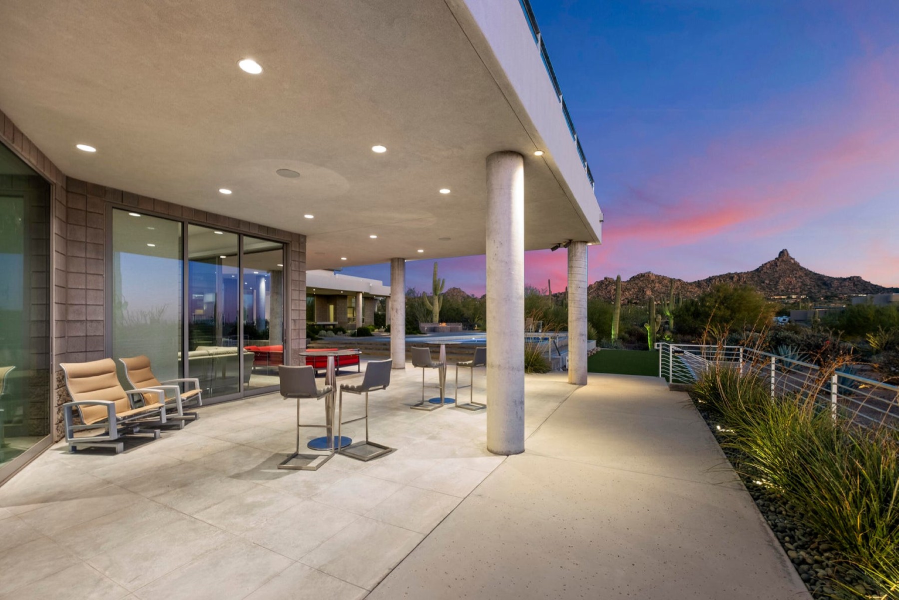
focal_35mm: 15
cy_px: 300
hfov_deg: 100.4
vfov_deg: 77.3
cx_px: 450
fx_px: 375
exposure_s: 1.5
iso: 320
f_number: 4.5
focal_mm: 10
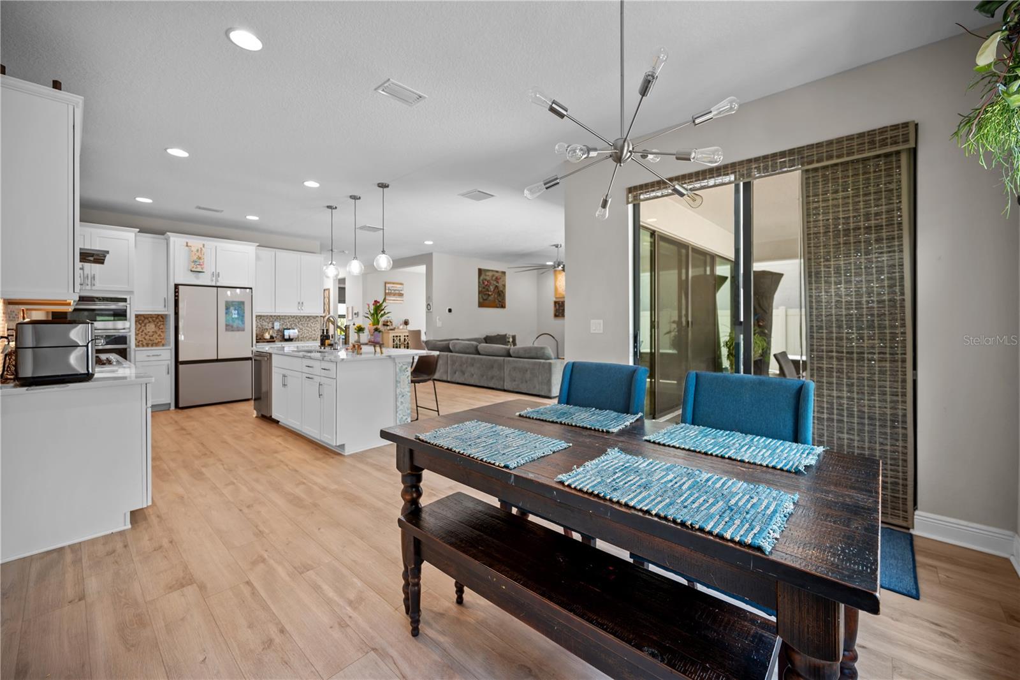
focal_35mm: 14
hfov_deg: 104.3
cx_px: 510
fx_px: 397
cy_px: 340
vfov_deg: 81.2
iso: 100
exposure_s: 1/3
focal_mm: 14
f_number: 4
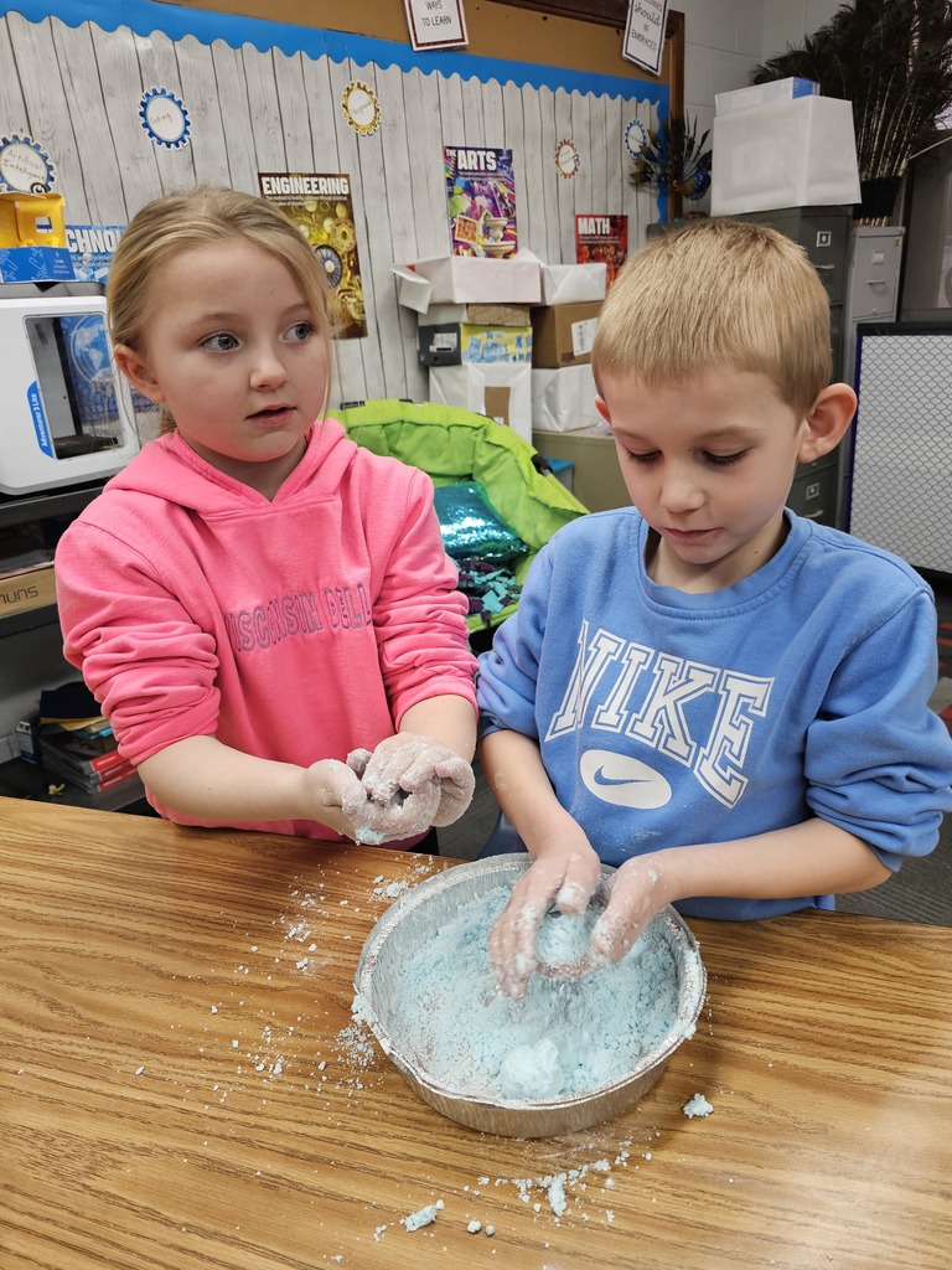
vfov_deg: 73.9
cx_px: 476
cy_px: 635
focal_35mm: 23
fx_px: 843
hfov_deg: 58.9
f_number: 1.7
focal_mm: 6.3
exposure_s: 1/120
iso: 250
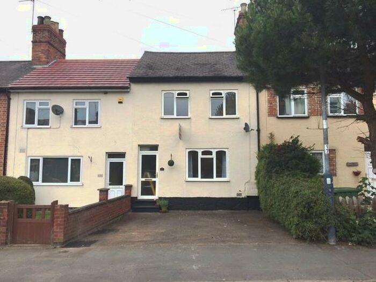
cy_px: 141
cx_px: 188
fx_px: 315
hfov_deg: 61.7
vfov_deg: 48.2
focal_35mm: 29
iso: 25
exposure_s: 1/1202
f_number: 2.2
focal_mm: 4.15
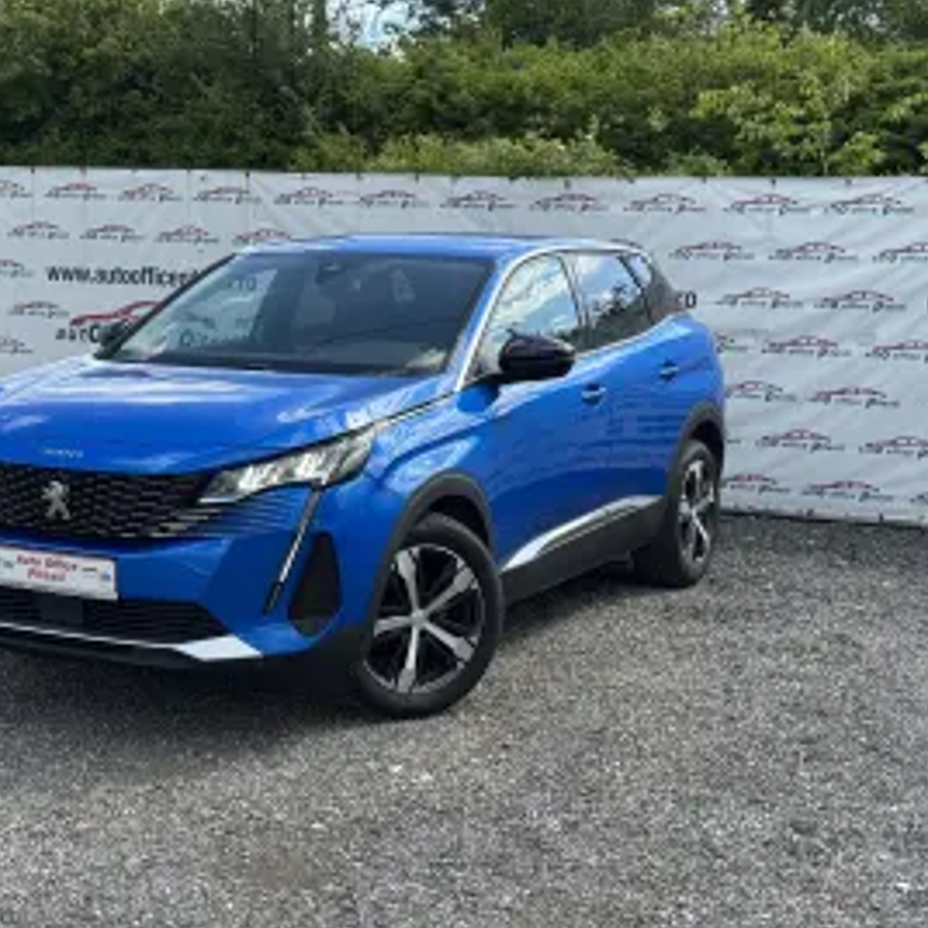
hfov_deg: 29.9
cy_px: 464
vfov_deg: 30.0
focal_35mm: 57
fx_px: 1729
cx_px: 332
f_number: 1.78
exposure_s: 1/1724
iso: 64
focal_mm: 6.76
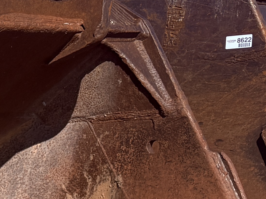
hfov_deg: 11.9
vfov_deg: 10.7
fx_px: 1037
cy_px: 254
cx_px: -369
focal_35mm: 135
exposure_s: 1/4608
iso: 50
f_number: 1.6
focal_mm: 5.96
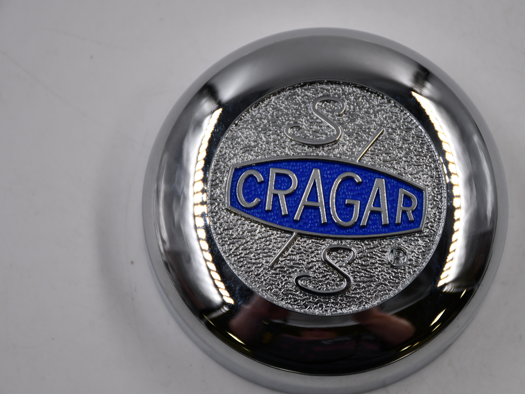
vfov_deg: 10.7
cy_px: 207
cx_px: 305
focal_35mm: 139
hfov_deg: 14.2
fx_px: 2108
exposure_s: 1/250
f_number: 5.6
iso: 200
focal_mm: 80
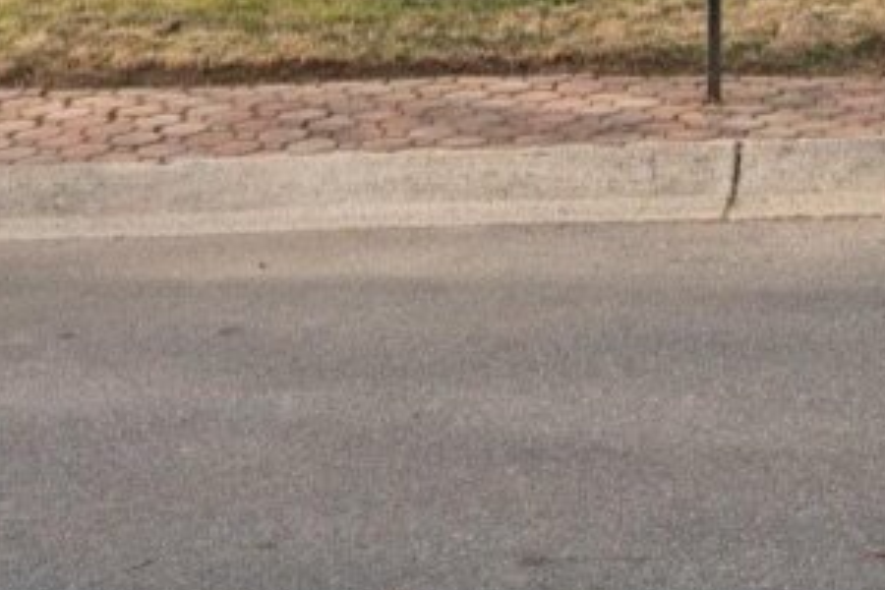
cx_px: 552
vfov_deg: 13.8
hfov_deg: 22.1
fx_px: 2261
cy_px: -357
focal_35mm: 92
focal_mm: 23
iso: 400
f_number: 8
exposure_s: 1/400
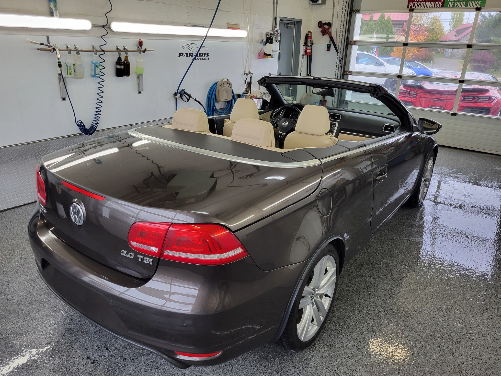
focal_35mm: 26
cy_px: 188
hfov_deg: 67.3
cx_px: 250
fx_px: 376
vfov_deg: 53.1
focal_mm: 5.4
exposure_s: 1/120
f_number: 1.8
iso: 80
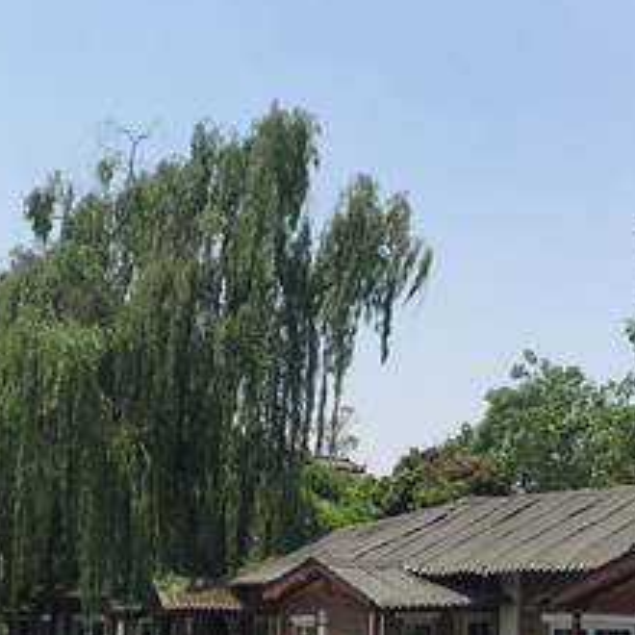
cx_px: 182
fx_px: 1453
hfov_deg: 24.5
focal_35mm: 70
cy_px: 586
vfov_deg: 23.9
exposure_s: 1/1876
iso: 25
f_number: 2.2
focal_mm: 4.15
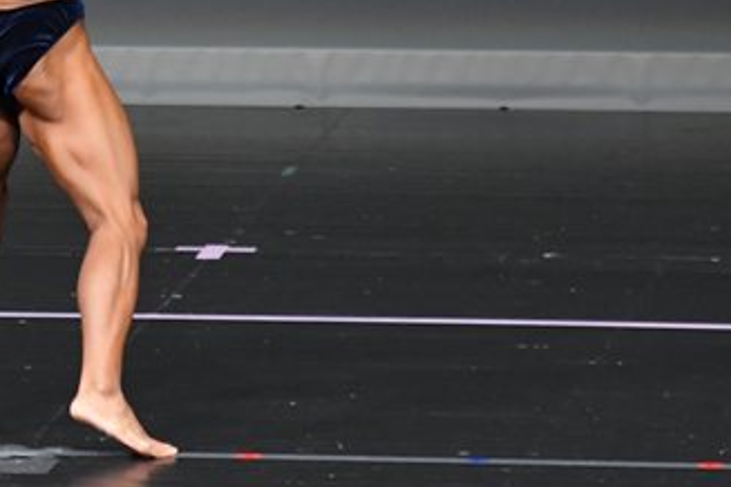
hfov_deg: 2.8
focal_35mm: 747
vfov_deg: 1.8
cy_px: -40
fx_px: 15167
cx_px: 3
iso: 4000
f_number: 5.6
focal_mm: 210
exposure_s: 1/400
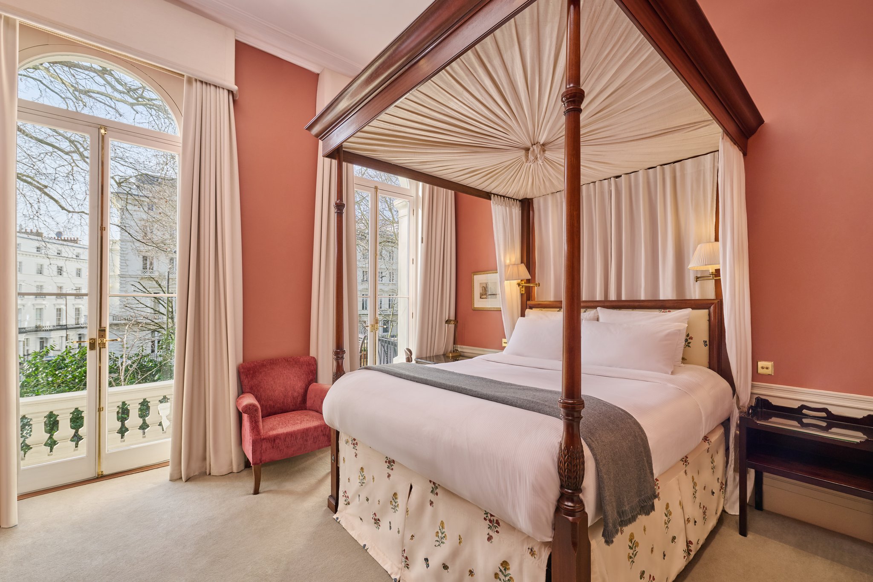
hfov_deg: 104.3
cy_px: 291
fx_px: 339
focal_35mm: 14
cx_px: 436
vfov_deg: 81.2
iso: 200
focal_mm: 14
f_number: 8
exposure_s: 1/20
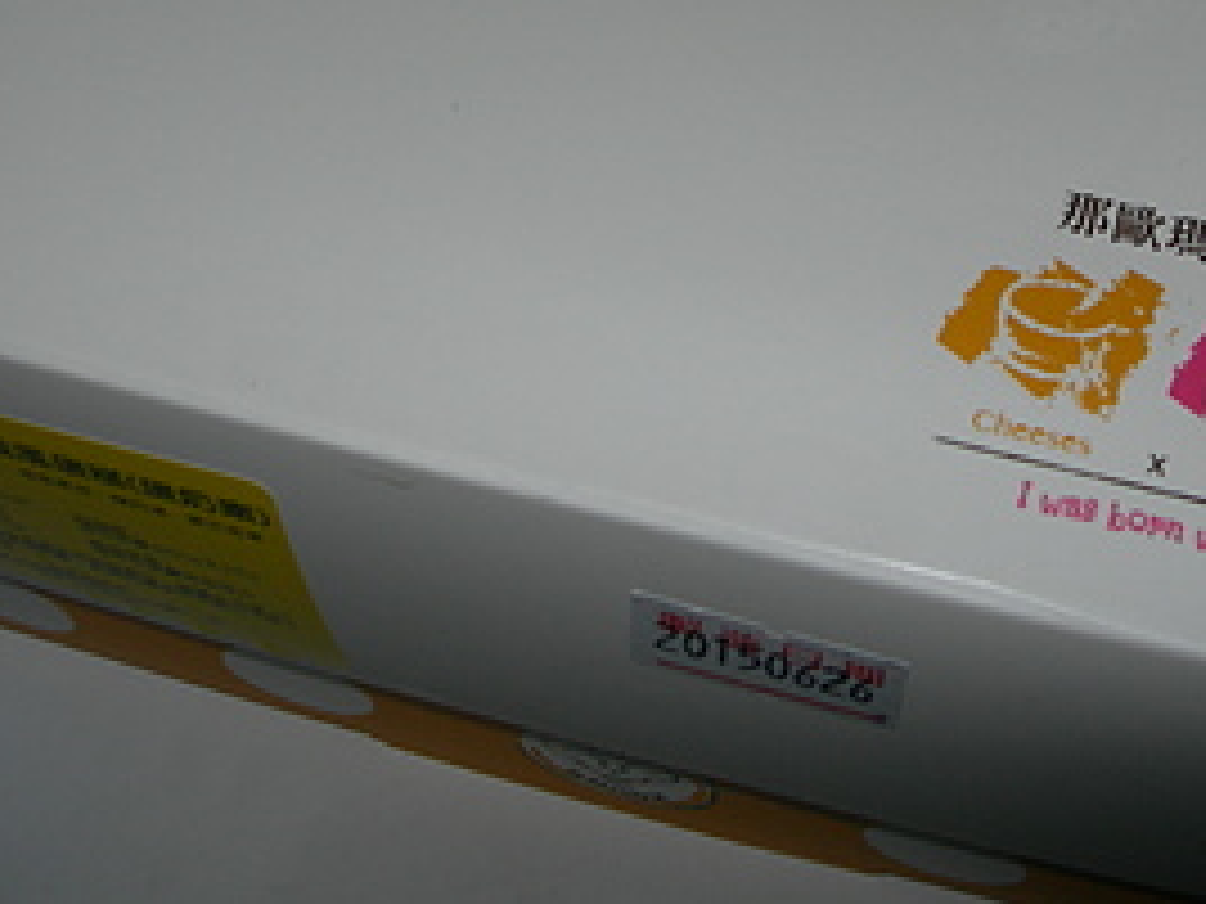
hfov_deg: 27.3
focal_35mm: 71
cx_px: 783
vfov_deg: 20.3
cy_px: 70
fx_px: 2474
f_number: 4.8
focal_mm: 7.8
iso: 50
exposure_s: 1/60.1
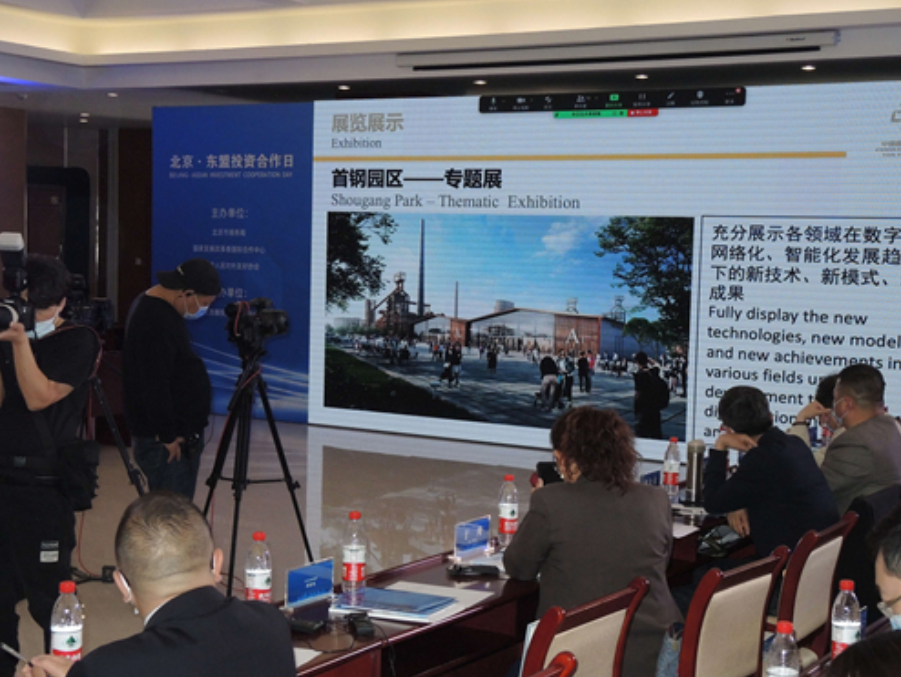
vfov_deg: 28.5
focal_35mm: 51
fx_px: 1328
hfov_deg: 37.5
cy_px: 392
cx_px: 465
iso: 640
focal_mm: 9
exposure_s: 1/640
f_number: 2.5
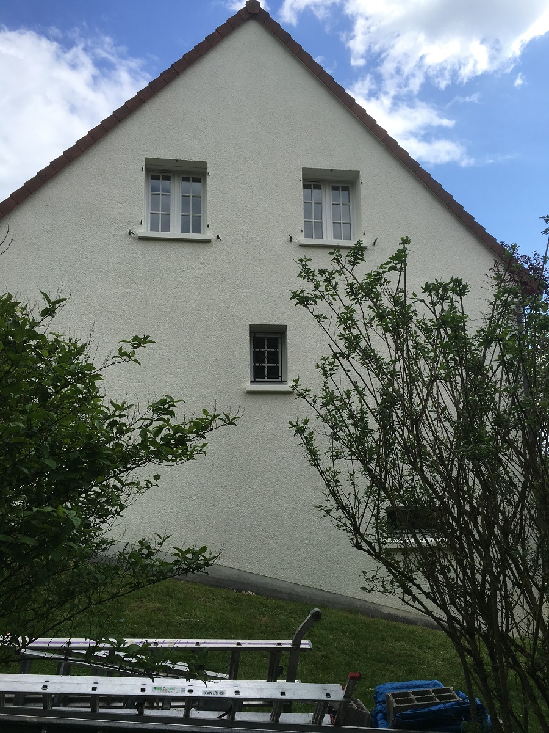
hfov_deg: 48.2
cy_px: 366
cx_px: 274
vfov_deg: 61.7
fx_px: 613
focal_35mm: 29
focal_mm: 4.15
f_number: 2.2
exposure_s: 1/1326
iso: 25
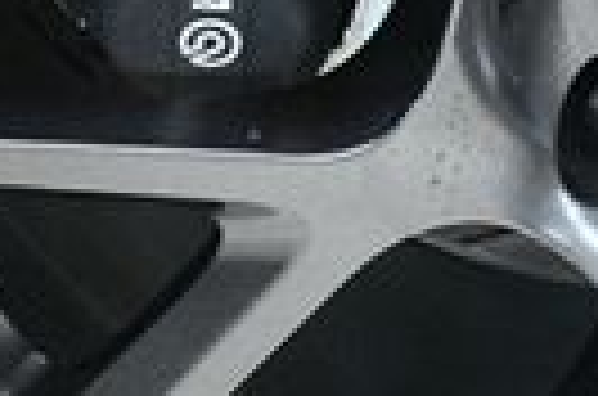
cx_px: 692
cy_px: -9
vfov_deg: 5.4
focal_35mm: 251
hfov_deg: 8.2
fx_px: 4159
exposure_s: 1/60
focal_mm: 35
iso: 3200
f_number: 4.2
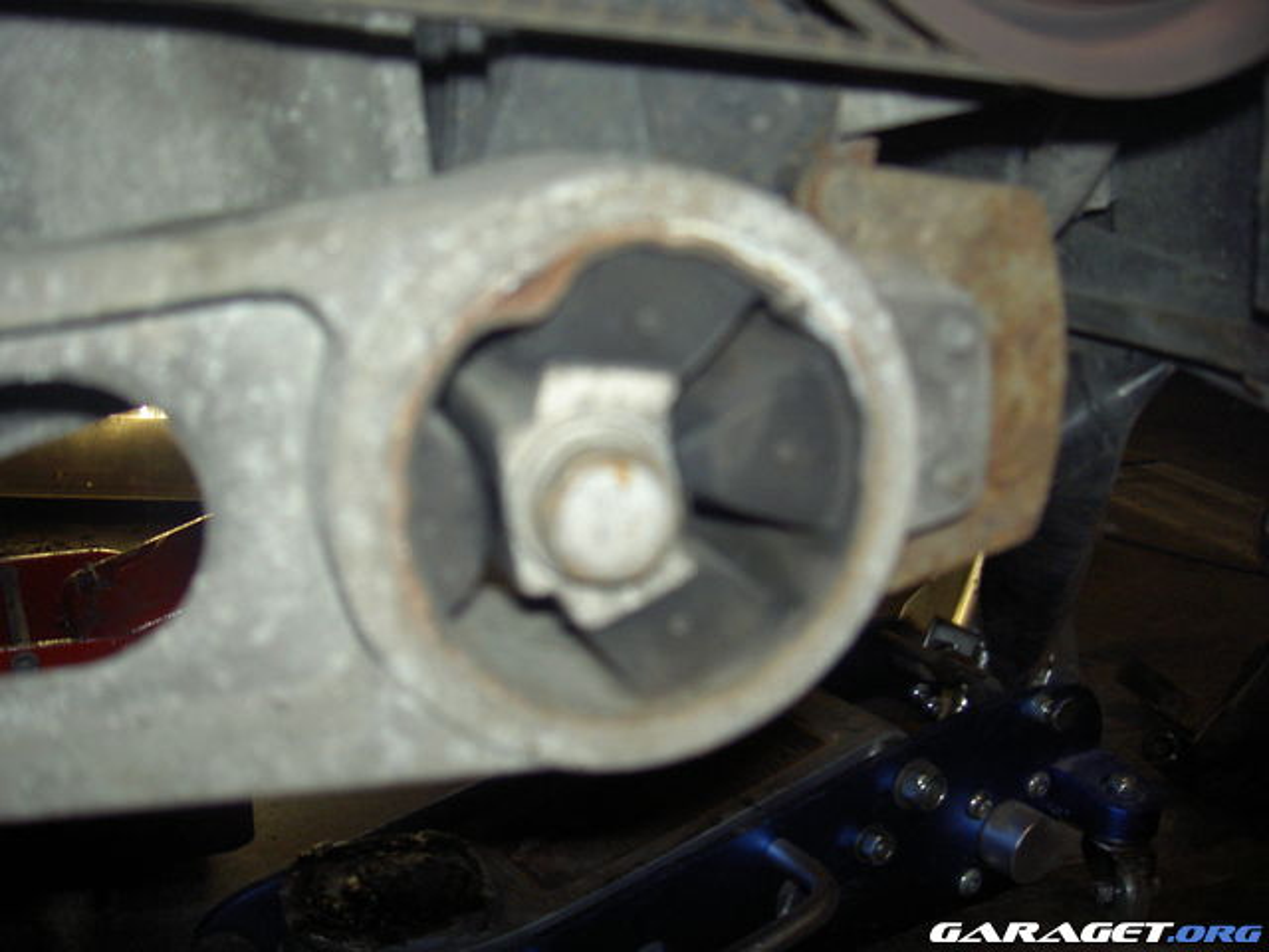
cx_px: 634
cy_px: 476
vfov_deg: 36.8
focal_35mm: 39
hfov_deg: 47.9
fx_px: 1430
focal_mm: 8
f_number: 2.8
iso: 200
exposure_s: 1/125
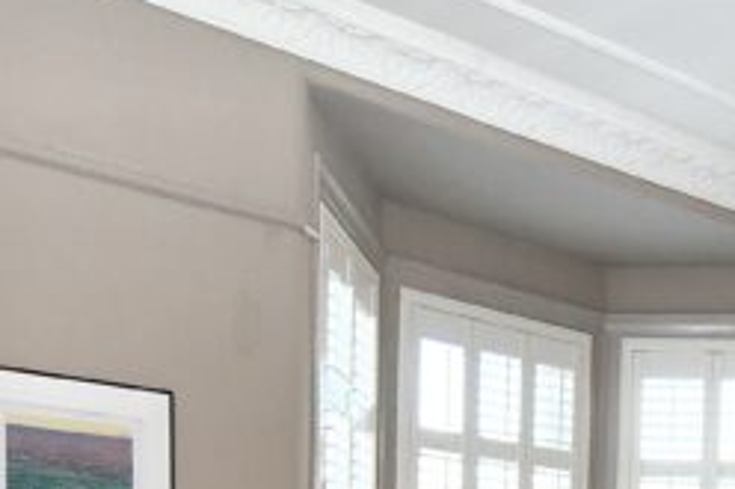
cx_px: 616
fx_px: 1265
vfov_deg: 19.2
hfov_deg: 31.3
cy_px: 735
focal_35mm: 62
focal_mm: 10
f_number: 4.5
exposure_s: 1/80
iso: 800
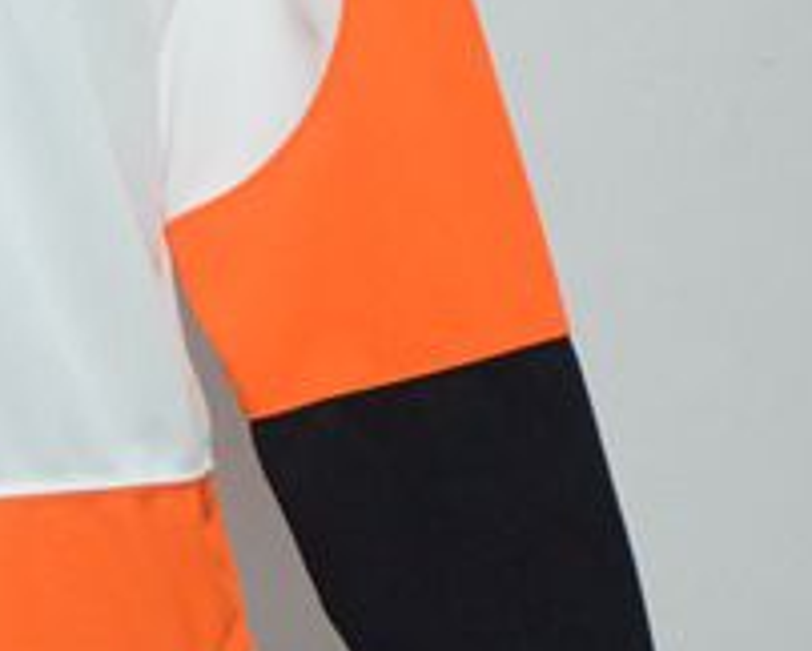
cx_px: -728
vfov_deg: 5.6
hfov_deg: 6.8
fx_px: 6687
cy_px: -40
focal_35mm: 278
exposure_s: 1/40
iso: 4000
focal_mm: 50
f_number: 4.8
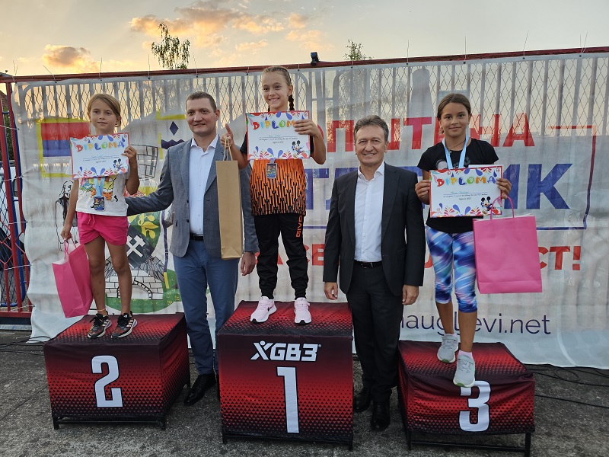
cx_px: 304
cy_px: 228
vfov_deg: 58.9
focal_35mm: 23
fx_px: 405
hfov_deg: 73.9
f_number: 1.7
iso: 100
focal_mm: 6.3
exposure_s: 1/180
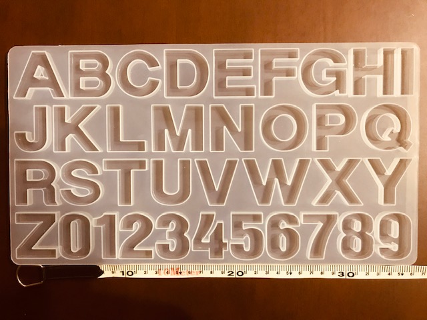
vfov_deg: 49.7
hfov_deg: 63.4
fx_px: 345
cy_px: 160
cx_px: 214
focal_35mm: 28
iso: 100
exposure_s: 1/9
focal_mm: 3.99
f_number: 1.8
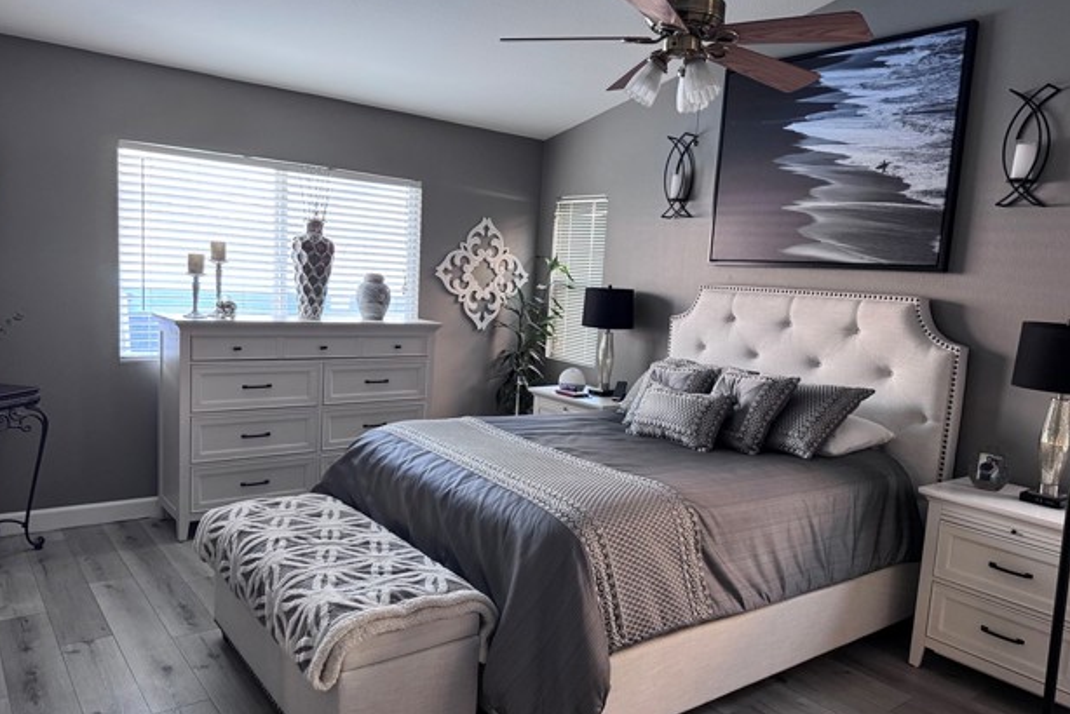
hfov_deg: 69.4
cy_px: 369
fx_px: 773
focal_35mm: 26
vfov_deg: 49.6
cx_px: 542
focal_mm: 6.76
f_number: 1.78
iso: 320
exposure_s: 1/60
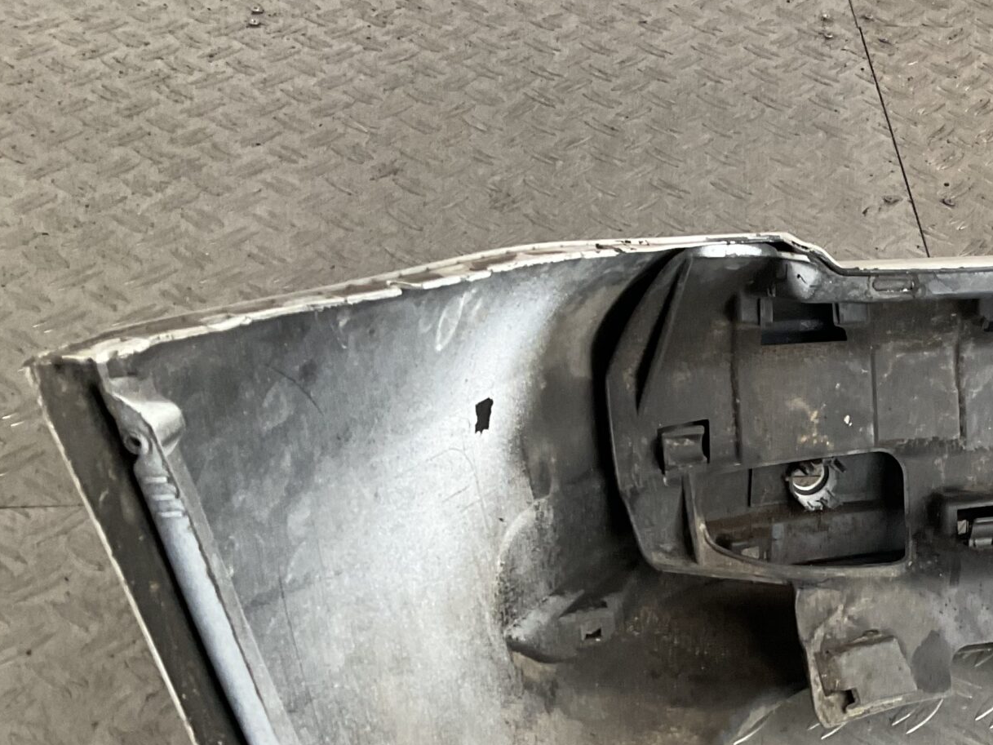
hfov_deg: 29.3
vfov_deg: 23.8
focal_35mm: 61
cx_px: 1023
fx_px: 1750
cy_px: 565
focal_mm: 3
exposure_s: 1/50
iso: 100
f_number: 1.8
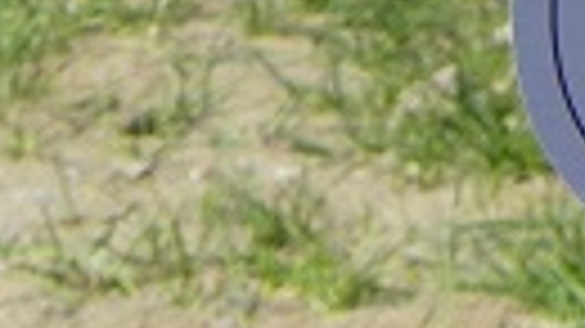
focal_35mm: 611
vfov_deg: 2.0
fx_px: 9474
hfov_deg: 3.5
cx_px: 1138
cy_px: 148
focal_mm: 20.2
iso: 64
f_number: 5
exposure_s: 1/250
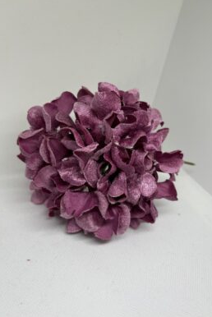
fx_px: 247
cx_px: 103
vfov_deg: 65.4
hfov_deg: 46.5
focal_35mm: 28
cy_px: 161
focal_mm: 5.96
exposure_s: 1/185
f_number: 1.6
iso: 40
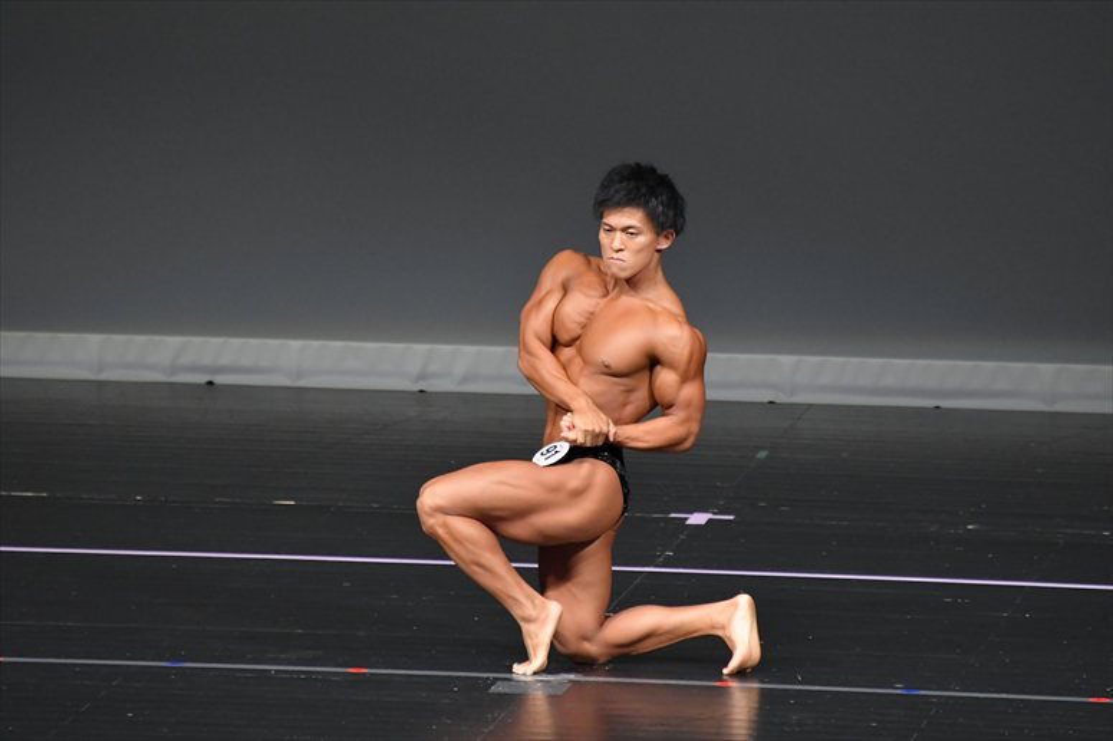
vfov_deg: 3.1
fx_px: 13906
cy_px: 370
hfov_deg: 4.6
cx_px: 556
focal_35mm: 450
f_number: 5.6
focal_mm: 300
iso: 4000
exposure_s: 1/400
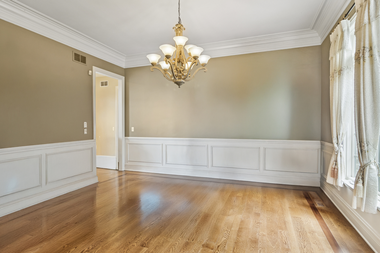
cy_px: 126
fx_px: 190
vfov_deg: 67.4
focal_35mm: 18
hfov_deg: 90.0
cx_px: 190
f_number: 8
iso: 200
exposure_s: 1/4
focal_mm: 12
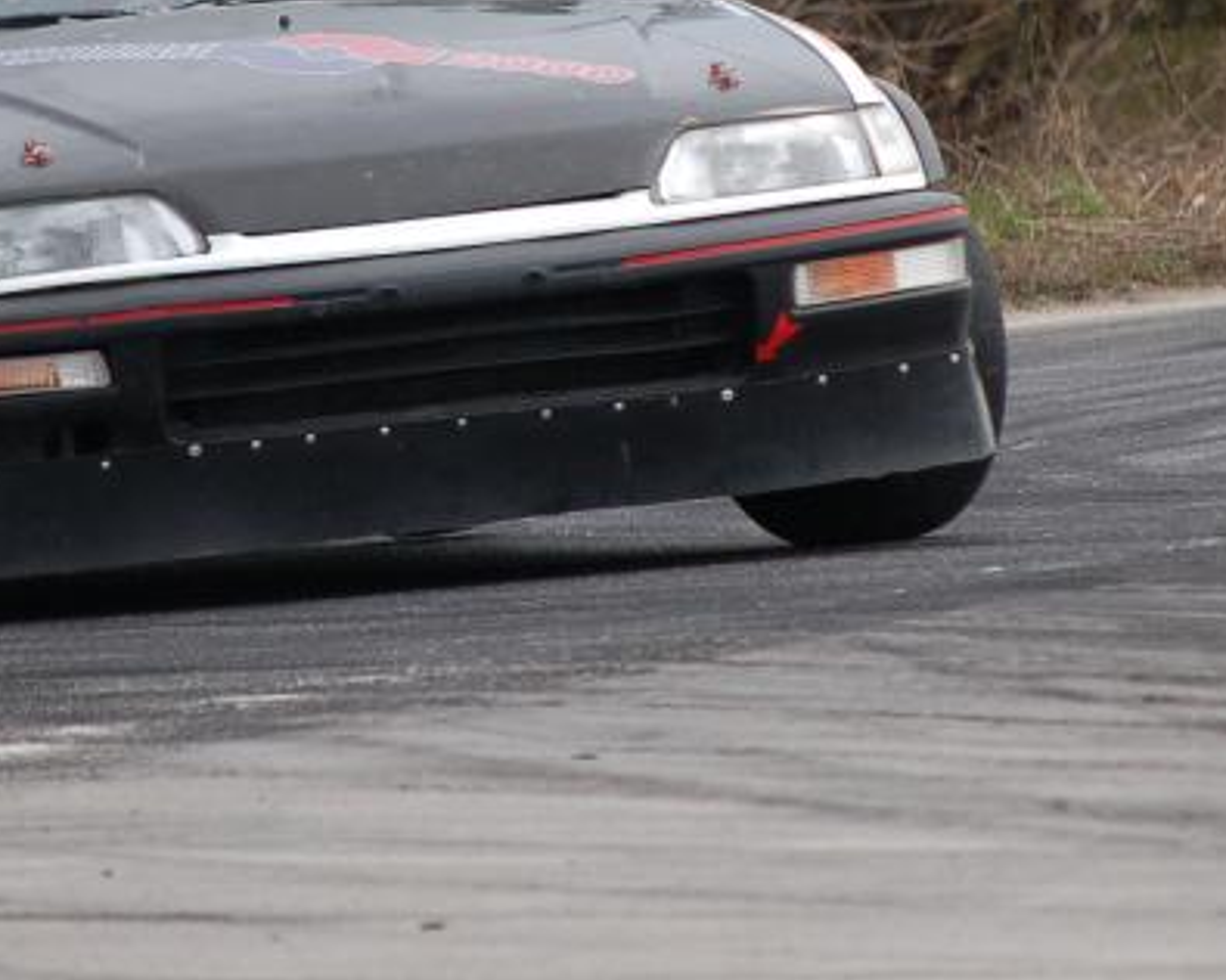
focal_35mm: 729
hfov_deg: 2.7
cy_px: 129
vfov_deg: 2.1
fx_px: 26452
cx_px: 571
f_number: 5.6
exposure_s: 1/1000
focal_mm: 200
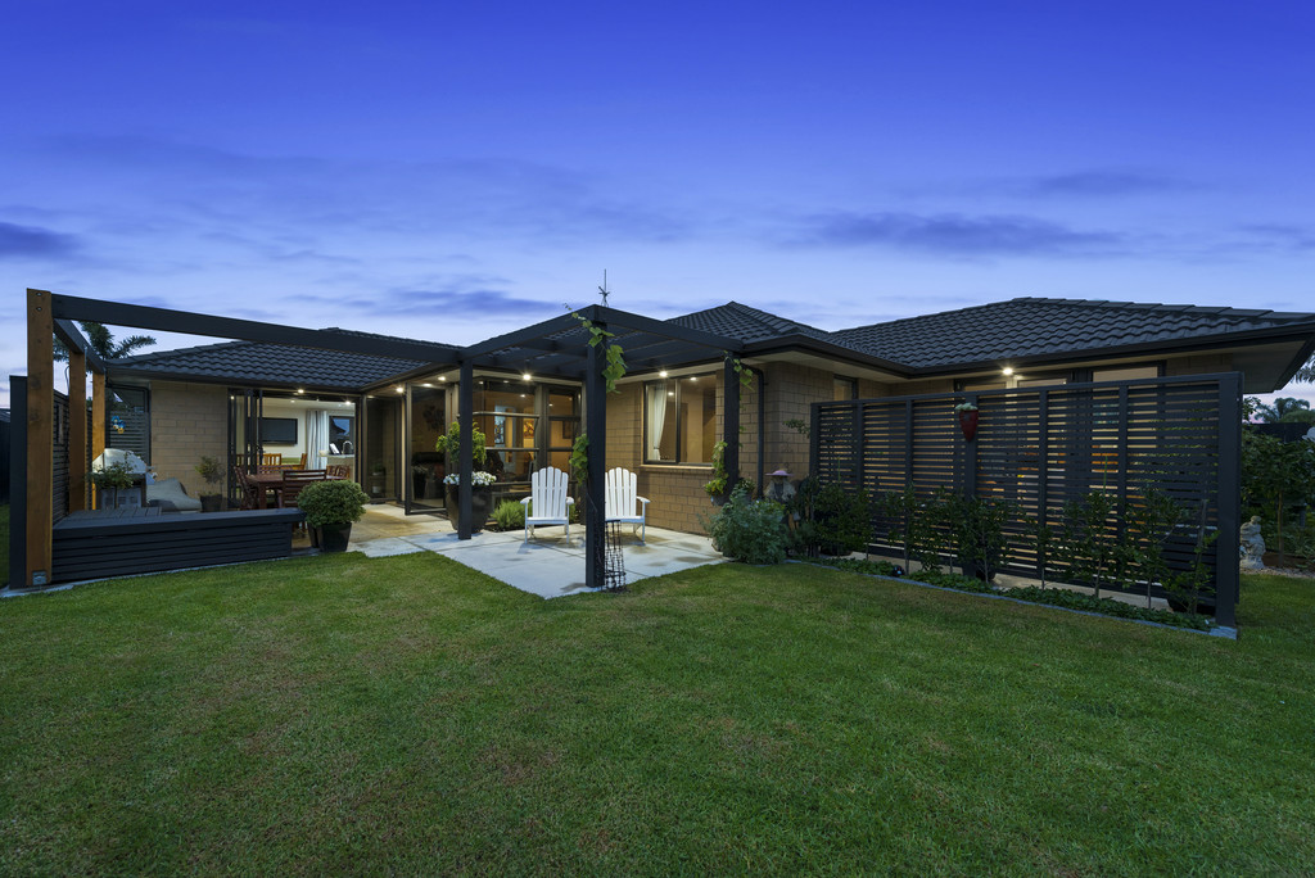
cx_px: 658
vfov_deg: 81.3
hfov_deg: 104.2
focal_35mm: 14
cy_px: 439
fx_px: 512
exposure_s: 1/3
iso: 200
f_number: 6.3
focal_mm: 14
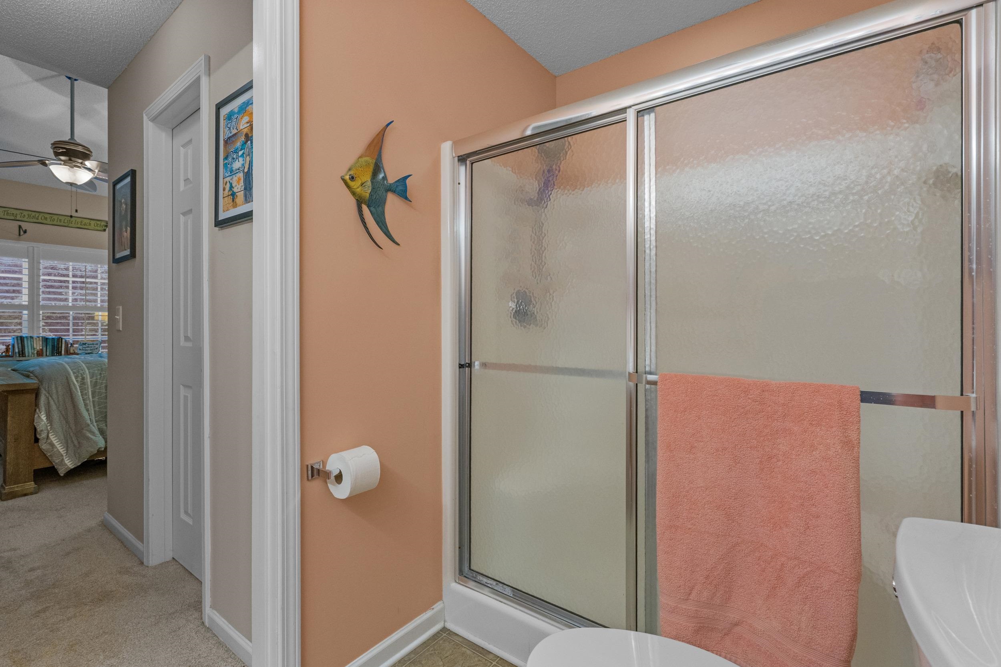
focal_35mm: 16
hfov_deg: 96.7
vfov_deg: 73.8
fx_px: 445
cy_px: 334
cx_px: 500
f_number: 8
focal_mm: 16
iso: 1250
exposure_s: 1/15
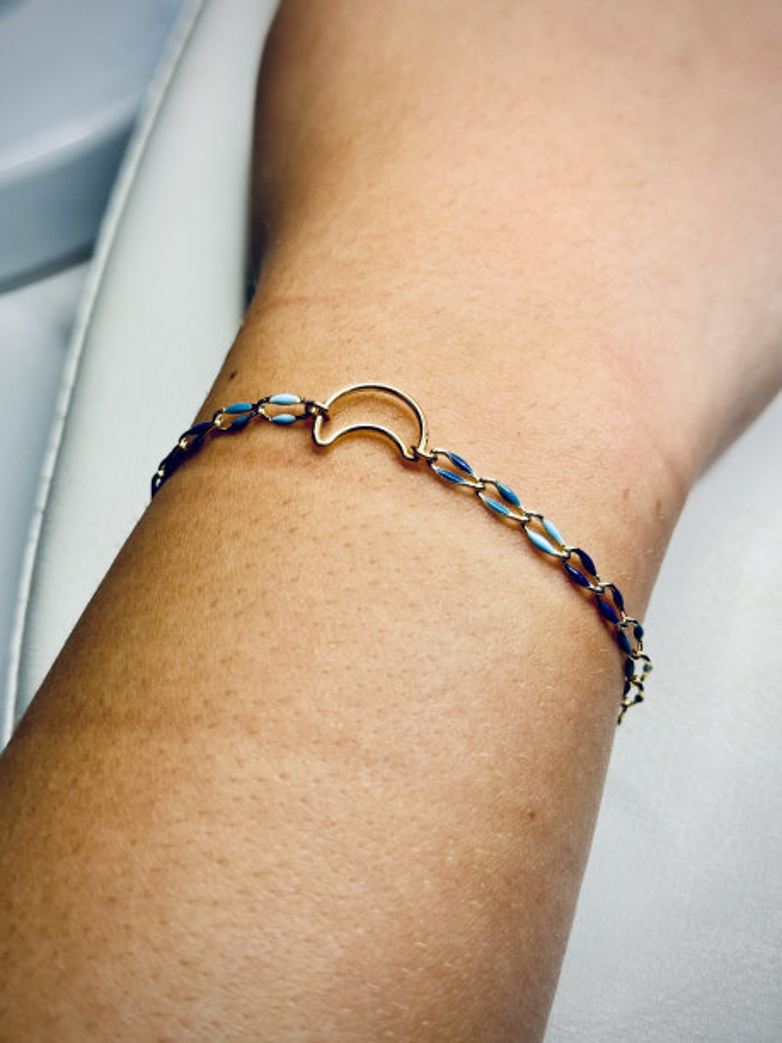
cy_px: 522
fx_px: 1446
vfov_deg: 39.7
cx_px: 391
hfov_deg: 30.3
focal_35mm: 48
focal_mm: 6.76
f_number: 1.78
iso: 64
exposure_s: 1/422
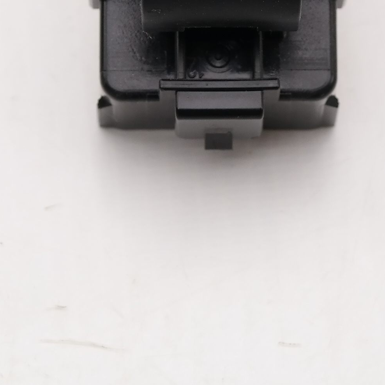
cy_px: -106
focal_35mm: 281
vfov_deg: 6.2
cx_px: 244
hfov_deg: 6.2
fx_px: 3536
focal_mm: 55
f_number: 5.6
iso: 200
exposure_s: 1/100
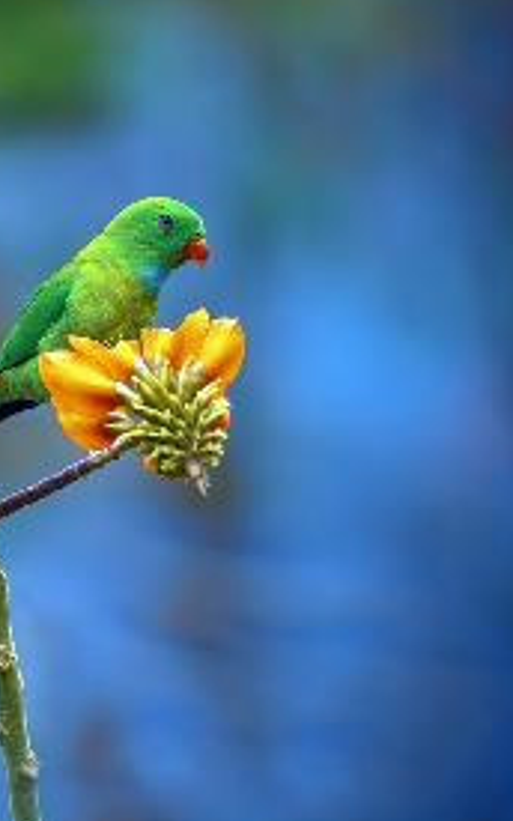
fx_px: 18669
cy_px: 408
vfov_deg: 2.5
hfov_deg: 1.6
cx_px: -125
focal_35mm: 835
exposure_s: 1/160
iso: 500
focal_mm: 500
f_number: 7.1
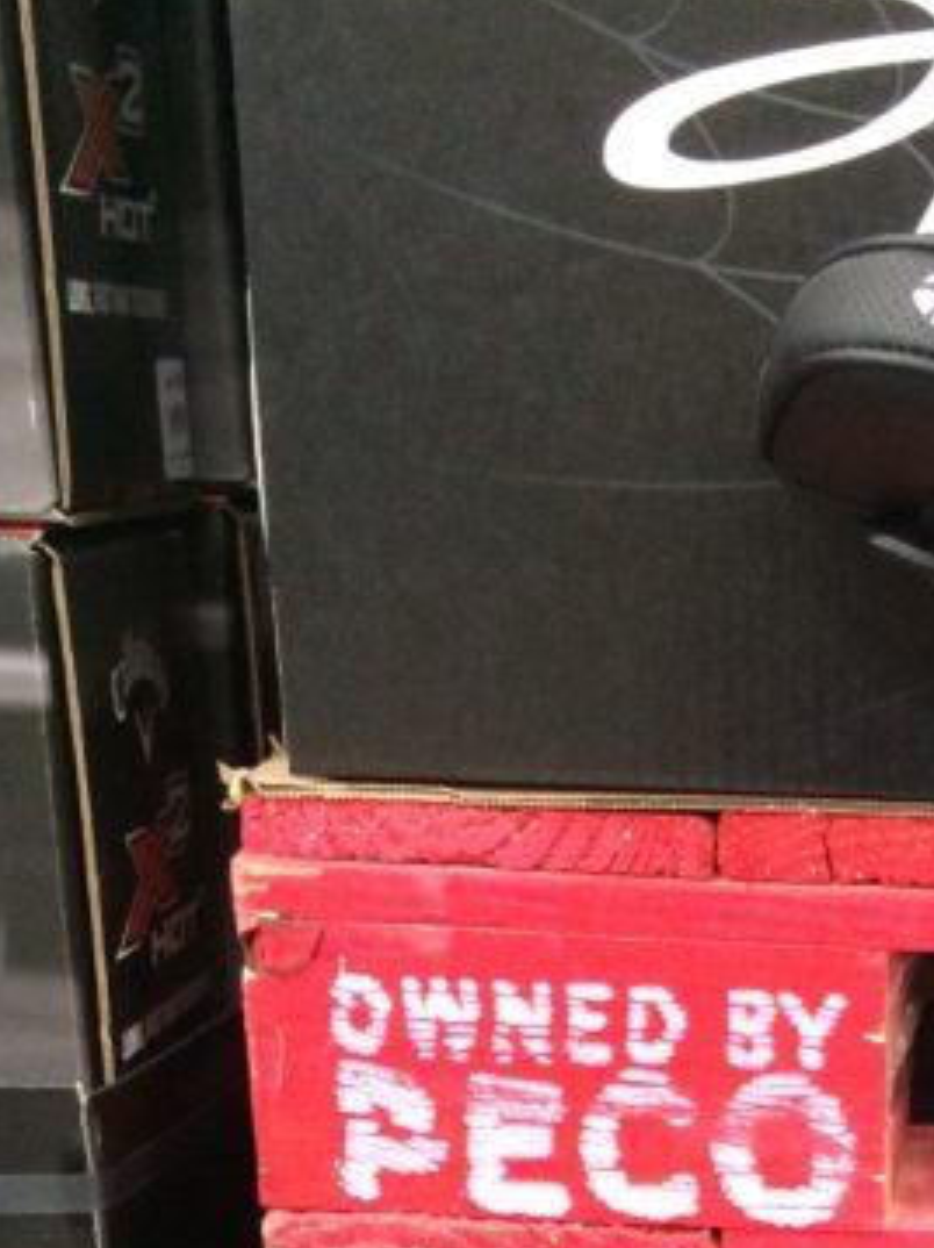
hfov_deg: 17.1
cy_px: 1767
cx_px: 1052
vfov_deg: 20.7
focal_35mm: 83
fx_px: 2990
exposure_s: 1/30
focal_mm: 4.15
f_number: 2.2
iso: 200
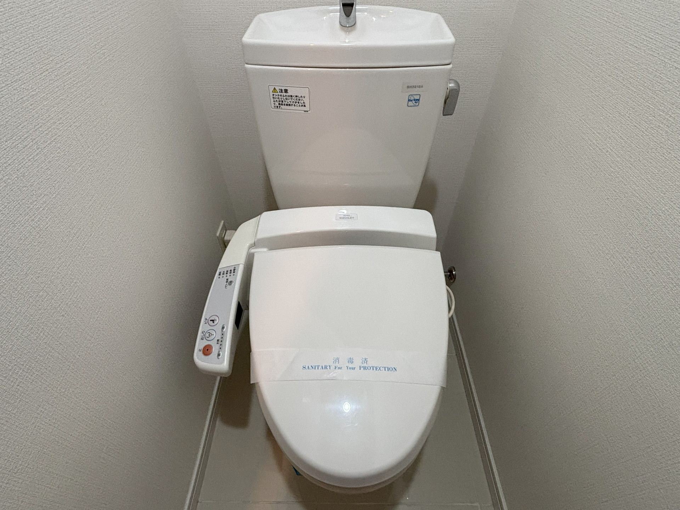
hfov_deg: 91.0
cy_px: 255
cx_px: 340
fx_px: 334
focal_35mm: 17
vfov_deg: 74.7
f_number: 2.4
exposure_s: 1/50
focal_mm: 1.54
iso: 200
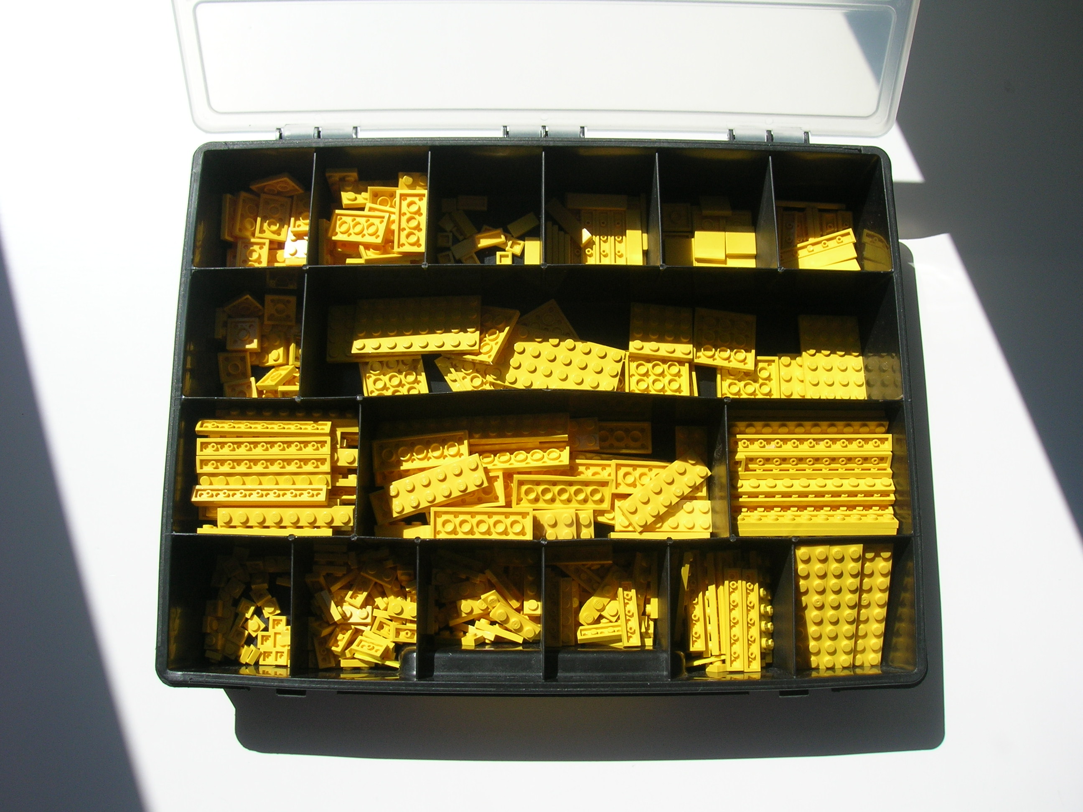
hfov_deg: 54.0
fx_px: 1064
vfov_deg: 41.8
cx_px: 542
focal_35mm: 34
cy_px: 406
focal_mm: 5.7
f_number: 4.9
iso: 50
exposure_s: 1/464
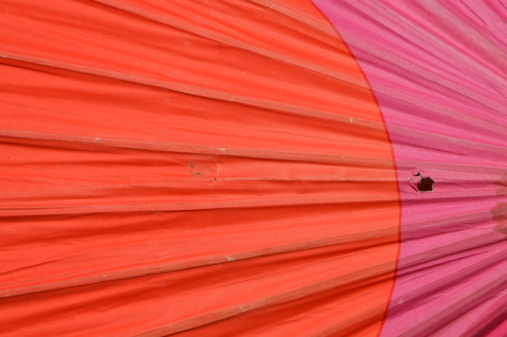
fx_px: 1161
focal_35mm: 82
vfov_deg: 16.5
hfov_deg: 24.6
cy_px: 168
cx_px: 254
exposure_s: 1/320
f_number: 9
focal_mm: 55
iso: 100
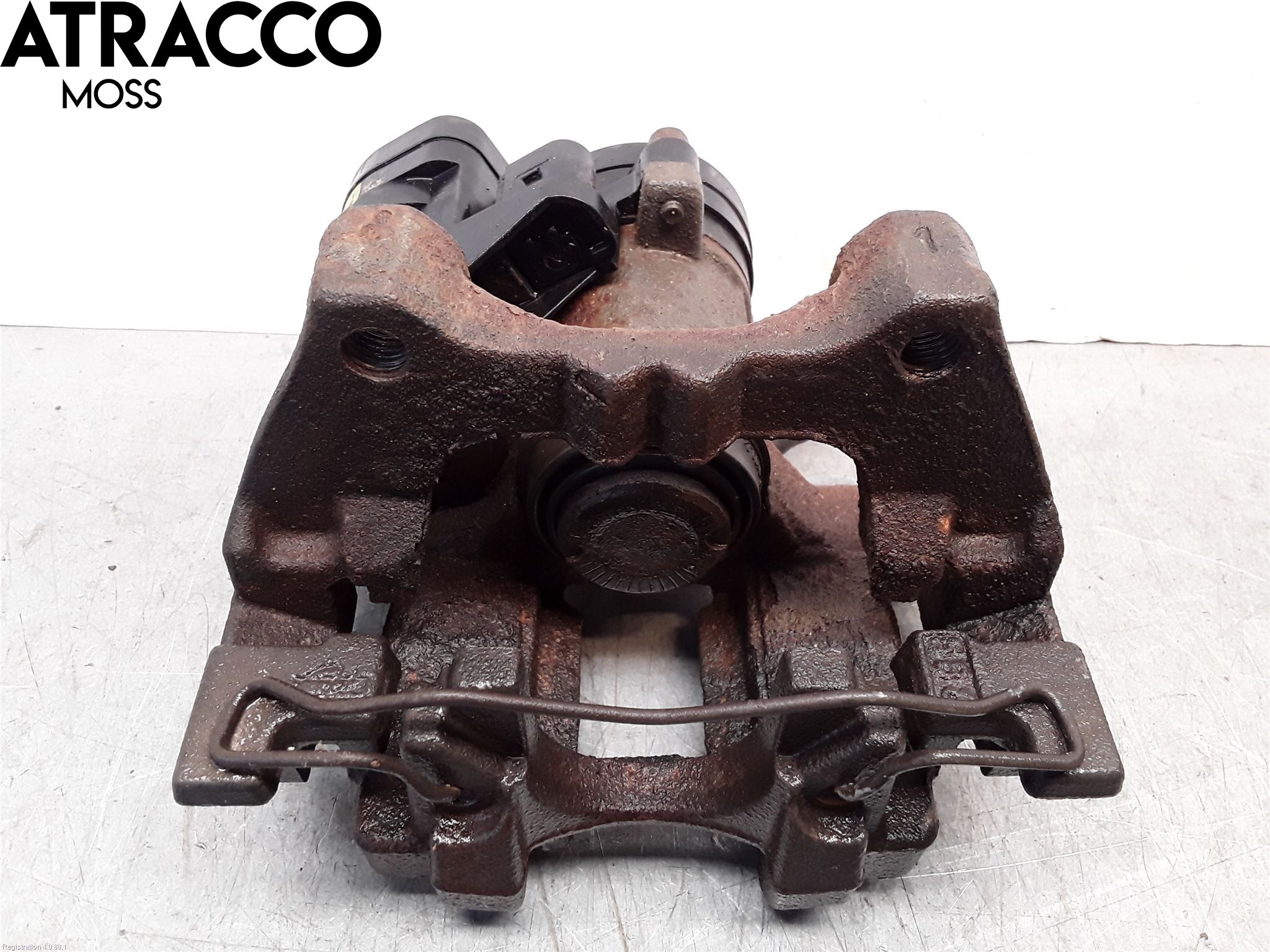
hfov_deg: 63.4
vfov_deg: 49.7
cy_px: 476
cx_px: 635
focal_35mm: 28
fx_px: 1027
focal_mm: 2.91
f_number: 1.9
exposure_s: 1/50
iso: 100
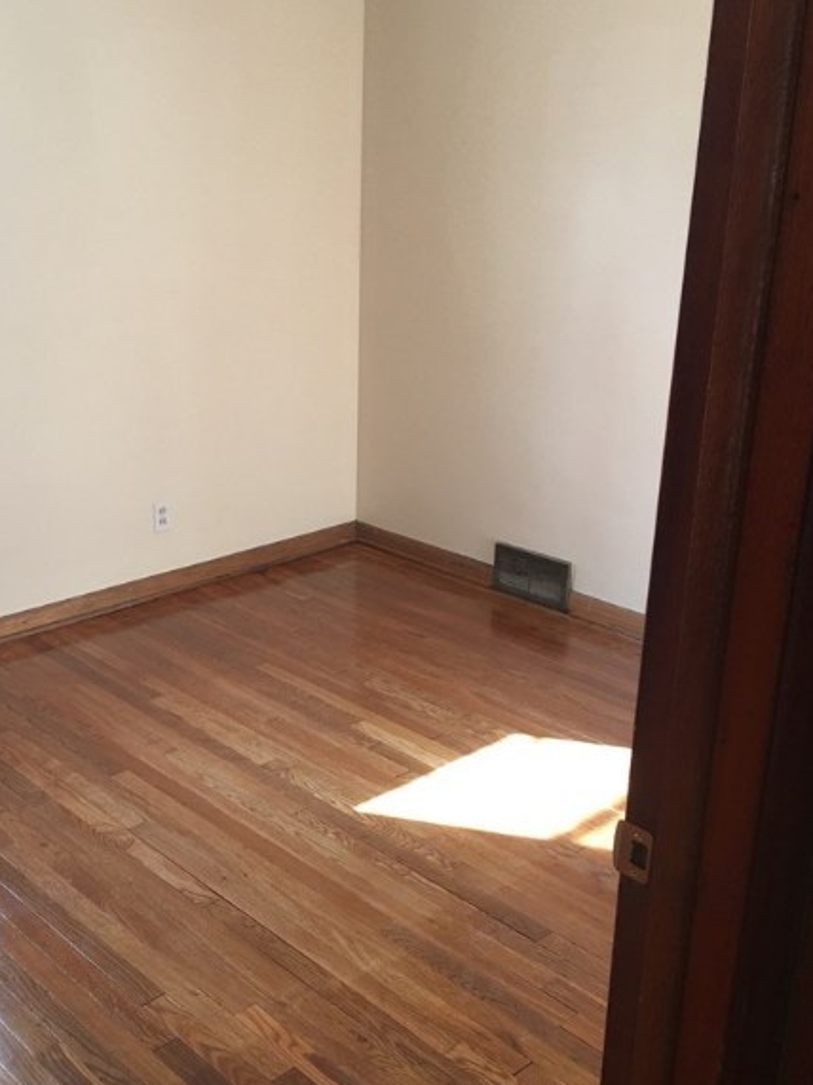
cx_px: 317
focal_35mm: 39
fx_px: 1222
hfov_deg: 36.6
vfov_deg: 47.8
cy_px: 608
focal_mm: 4.15
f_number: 2.2
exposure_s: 1/30
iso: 40
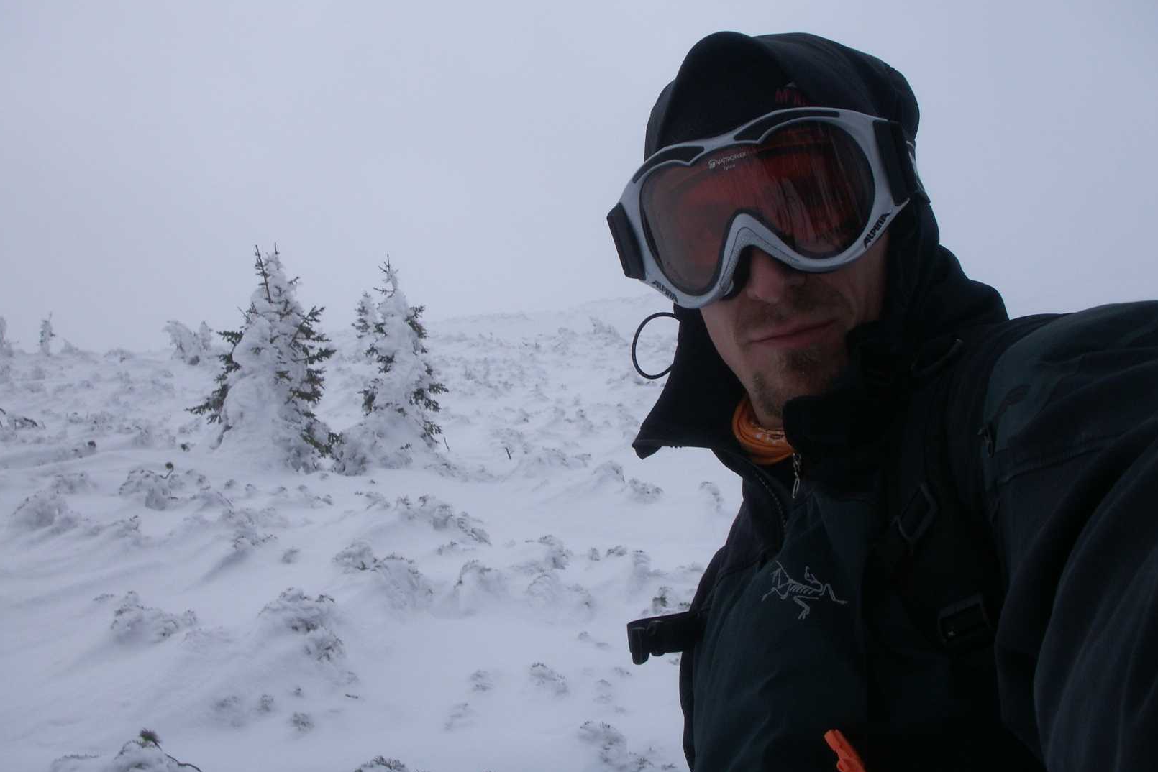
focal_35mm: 39
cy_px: 334
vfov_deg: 34.2
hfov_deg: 49.5
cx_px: 580
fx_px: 1255
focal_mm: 7.7
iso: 50
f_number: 7.1
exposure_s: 1/160
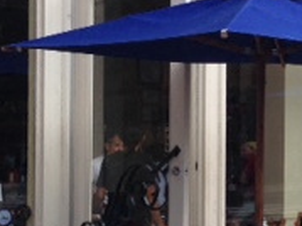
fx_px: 1029
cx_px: 317
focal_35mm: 118
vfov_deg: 12.5
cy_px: 128
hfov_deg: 16.3
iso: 50
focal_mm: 4.12
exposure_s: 1/623
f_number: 2.4
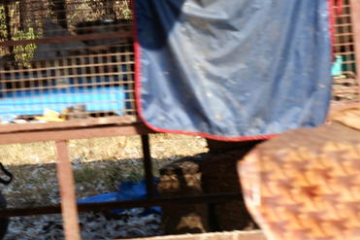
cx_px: 202
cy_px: 51
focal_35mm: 259
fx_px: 2589
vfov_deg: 5.3
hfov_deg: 8.0
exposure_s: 1/500
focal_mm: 100
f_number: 6.3
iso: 200
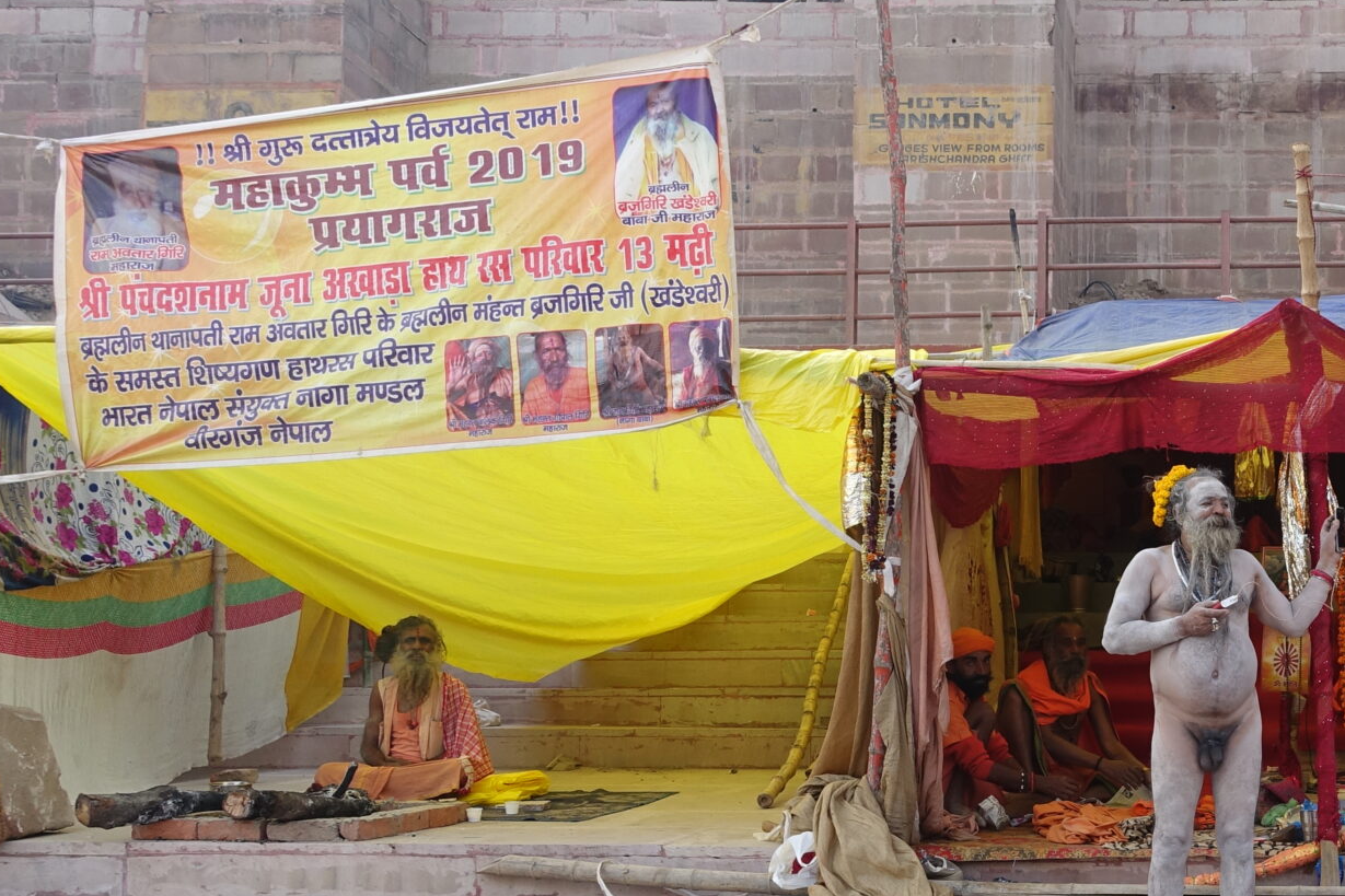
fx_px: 1868
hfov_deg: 36.9
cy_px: 667
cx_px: 1234
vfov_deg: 26.7
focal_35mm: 50
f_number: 5.6
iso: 125
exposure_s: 1/80
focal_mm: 8.8
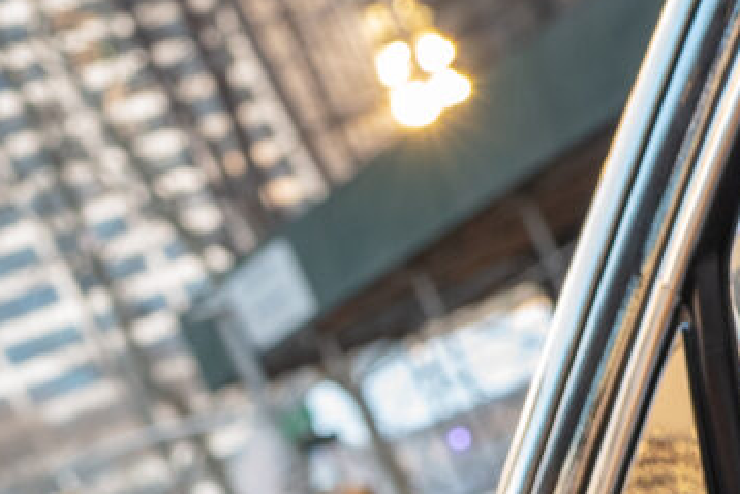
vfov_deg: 8.5
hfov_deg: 12.8
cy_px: 559
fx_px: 3290
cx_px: 407
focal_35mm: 160
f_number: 4.5
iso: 320
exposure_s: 1/60
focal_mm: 28
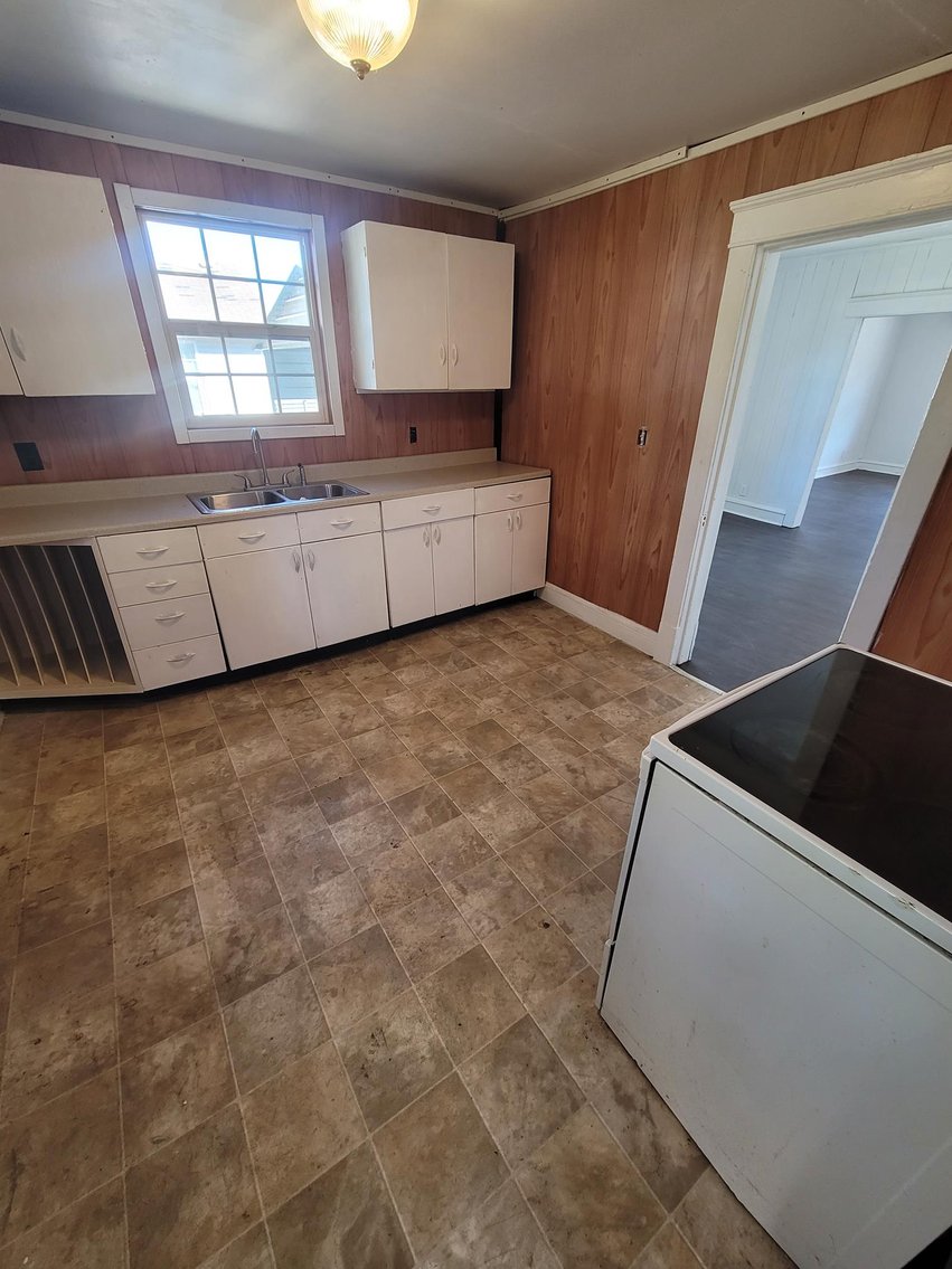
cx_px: 476
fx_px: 477
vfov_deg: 106.2
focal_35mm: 13
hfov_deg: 89.9
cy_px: 634
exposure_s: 1/60
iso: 160
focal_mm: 2.2
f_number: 2.2
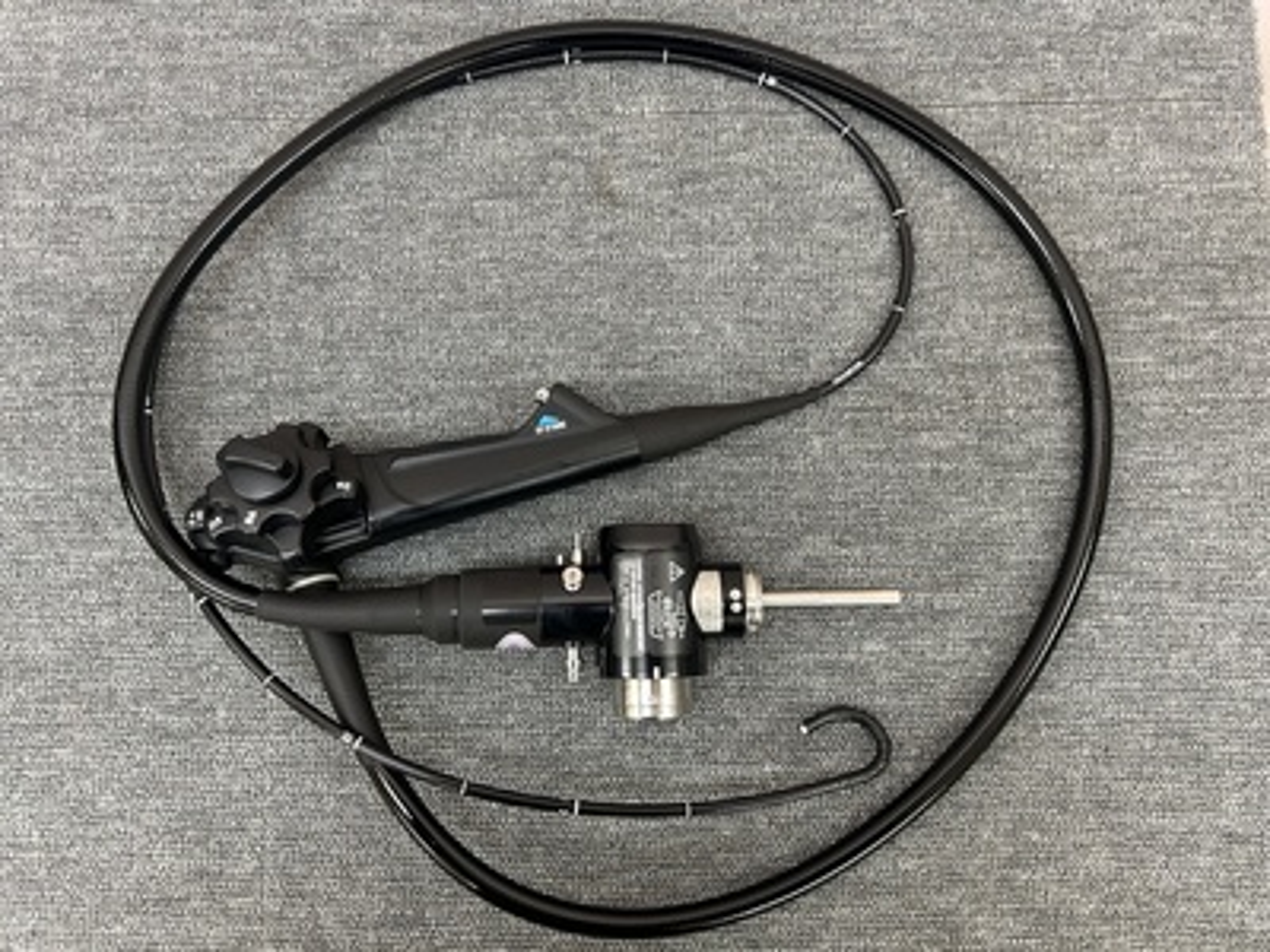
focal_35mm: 26
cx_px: 635
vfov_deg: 53.1
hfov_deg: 67.3
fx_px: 954
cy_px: 476
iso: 64
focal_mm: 5.7
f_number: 1.5
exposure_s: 1/60
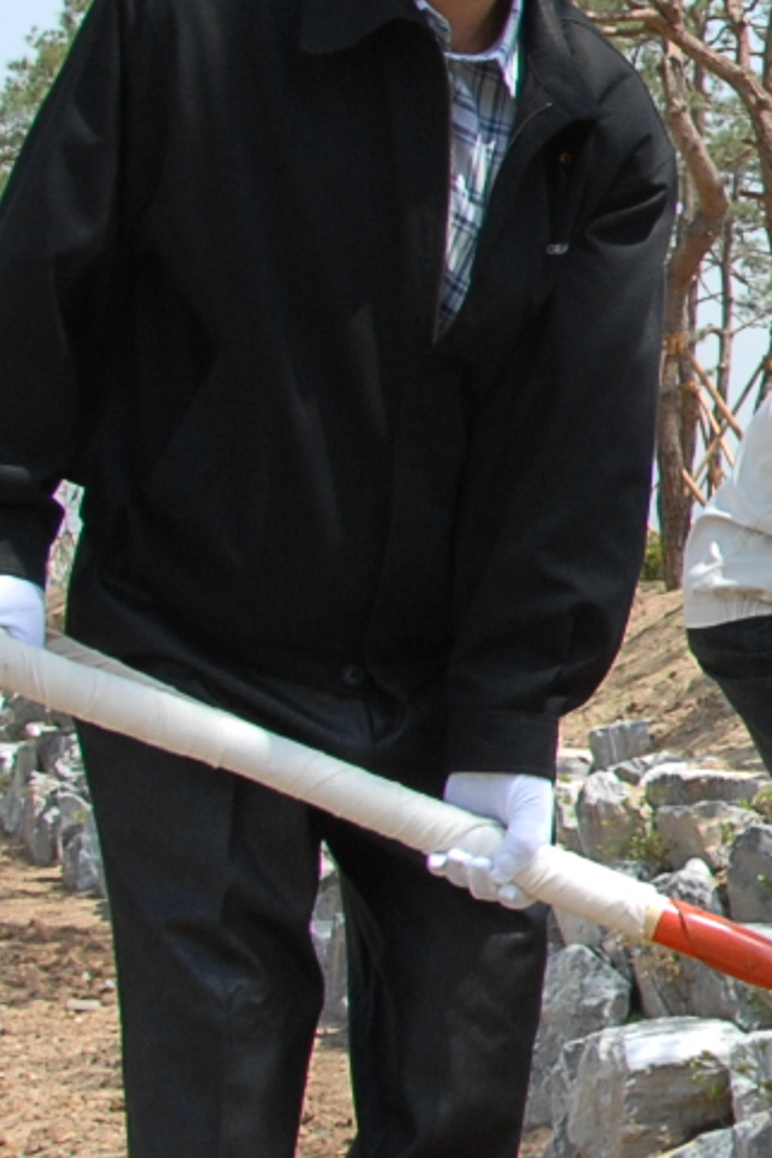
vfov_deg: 15.4
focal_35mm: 133
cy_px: 321
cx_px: 1882
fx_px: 4278
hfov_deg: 9.2
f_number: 7.6
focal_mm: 20
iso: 200
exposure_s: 1/250
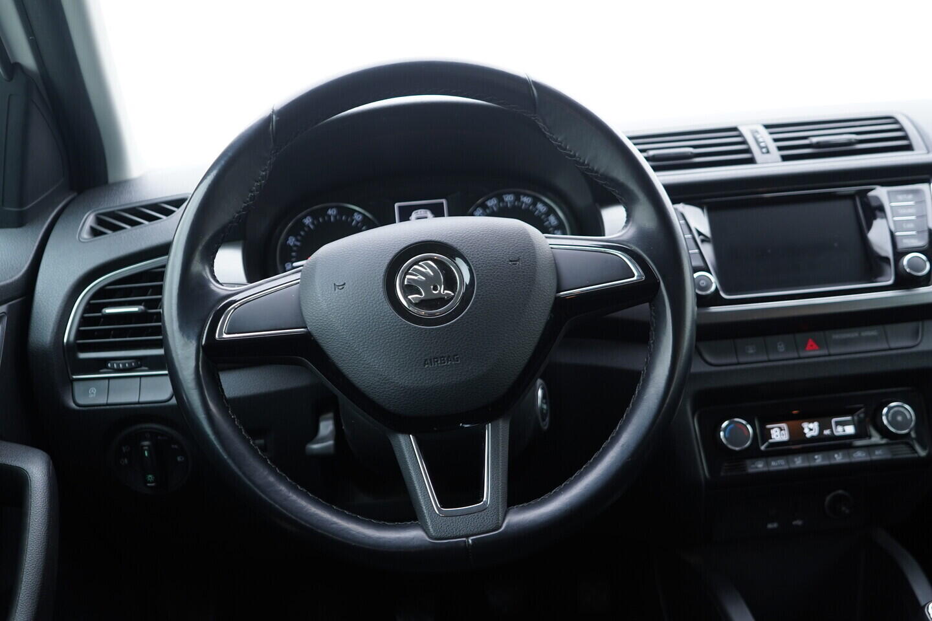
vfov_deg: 36.9
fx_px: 932
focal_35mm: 36
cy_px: 310
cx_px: 466
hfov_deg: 53.1
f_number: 2.8
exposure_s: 1/40
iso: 250
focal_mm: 24
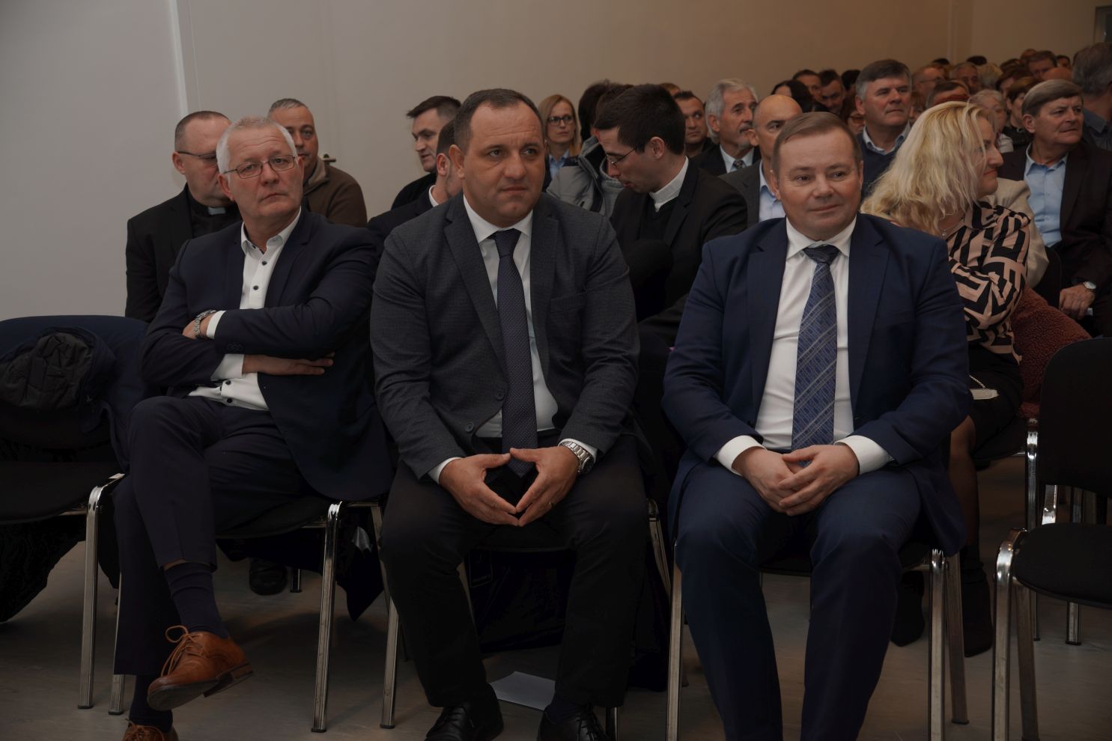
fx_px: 1571
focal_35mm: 51
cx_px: 556
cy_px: 370
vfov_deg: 26.6
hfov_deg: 39.0
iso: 100
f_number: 4
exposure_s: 1/100
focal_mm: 33.9
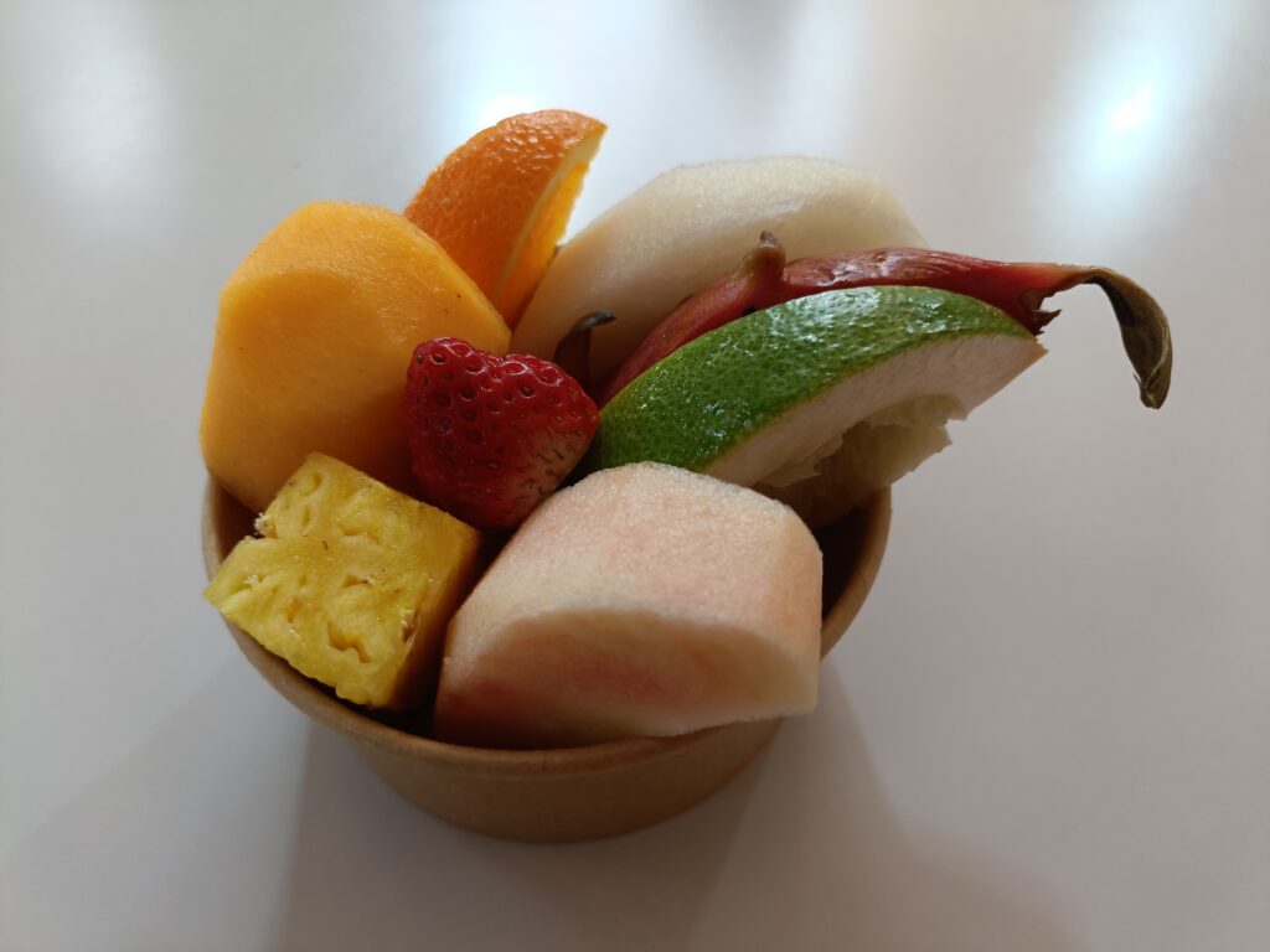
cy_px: 476
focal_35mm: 25
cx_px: 635
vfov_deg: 54.9
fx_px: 917
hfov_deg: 69.4
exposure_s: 1/50
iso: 250
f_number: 1.7
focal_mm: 4.7
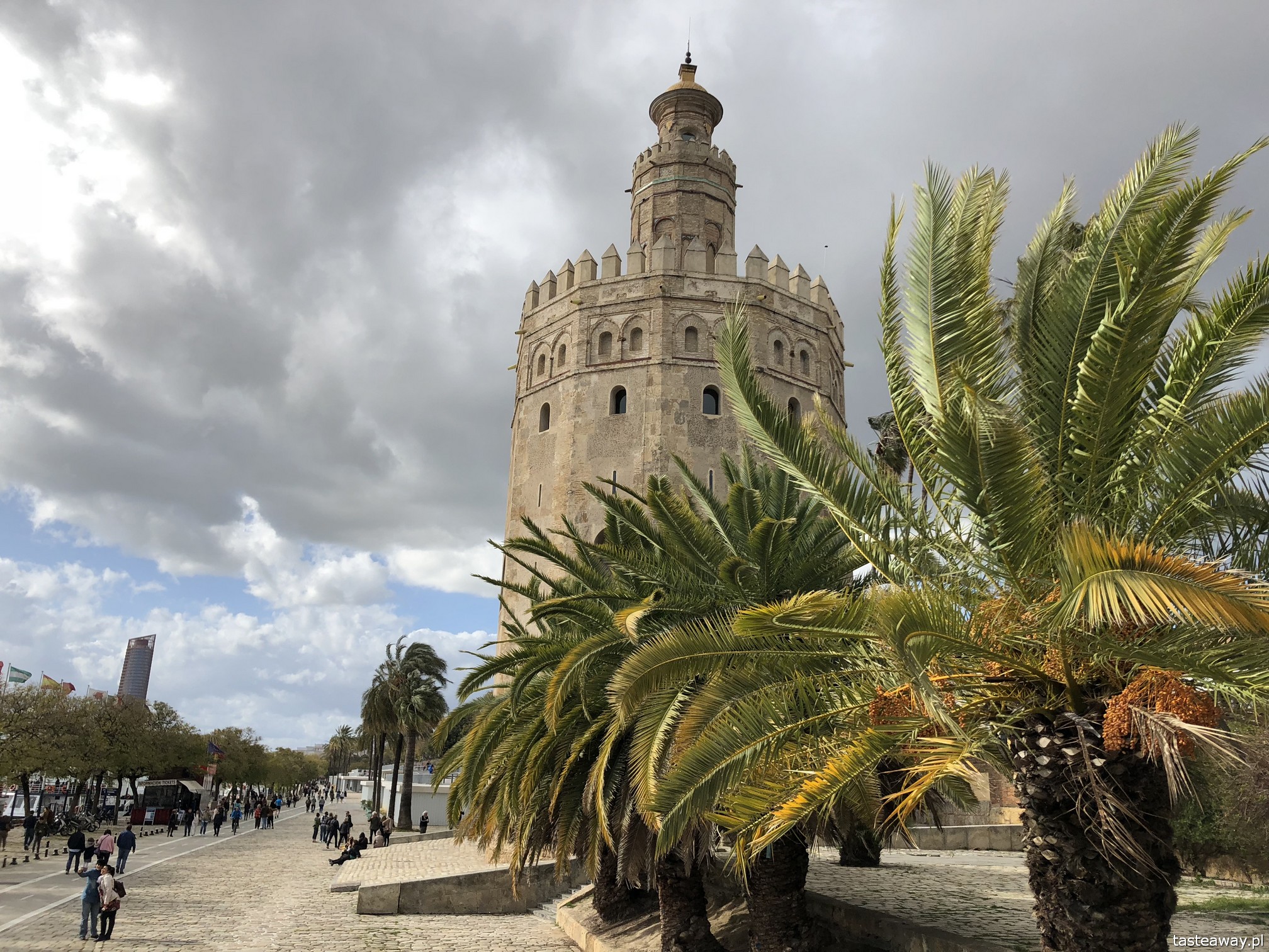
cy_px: 476
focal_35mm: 28
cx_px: 634
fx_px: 1026
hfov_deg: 63.4
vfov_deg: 49.7
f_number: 1.8
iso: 20
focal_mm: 3.99
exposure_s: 1/2558
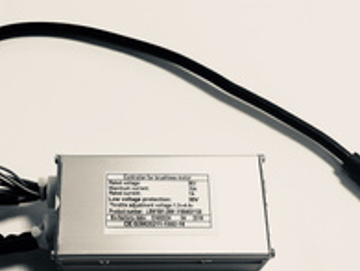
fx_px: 542
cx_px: 140
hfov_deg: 36.6
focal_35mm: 52
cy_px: 196
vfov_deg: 27.8
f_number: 2.2
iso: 50
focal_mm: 4.15
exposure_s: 1/33
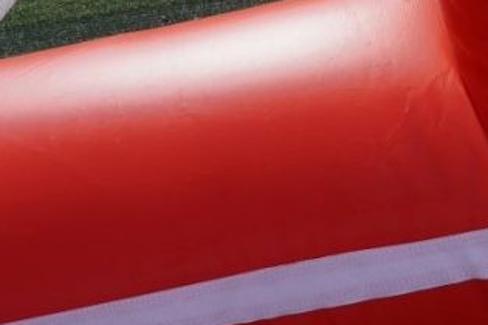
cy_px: -108
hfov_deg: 25.4
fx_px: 1057
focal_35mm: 78
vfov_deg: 16.5
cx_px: 411
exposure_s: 1/200
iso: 100
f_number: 8
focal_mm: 16
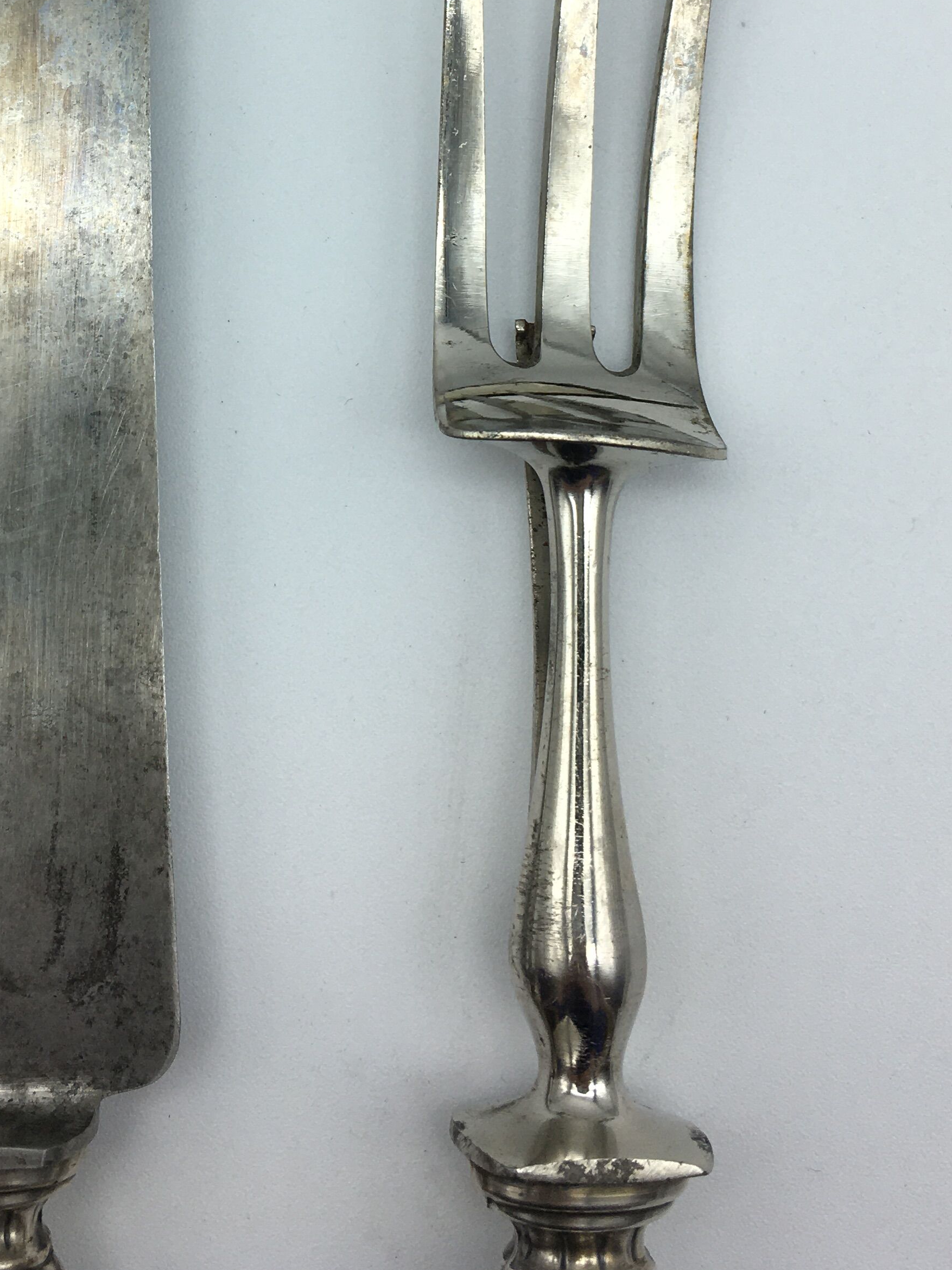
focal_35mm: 50
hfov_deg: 28.8
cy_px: 244
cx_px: 262
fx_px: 1834
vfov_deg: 36.8
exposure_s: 1/257
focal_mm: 4.15
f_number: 2.2
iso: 25
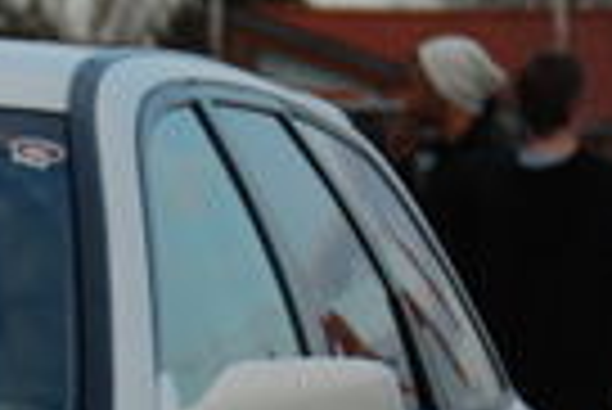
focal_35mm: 424
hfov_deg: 4.8
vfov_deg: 3.2
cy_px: 707
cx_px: -554
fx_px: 7216
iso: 250
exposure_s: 1/500
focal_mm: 60
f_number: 4.8
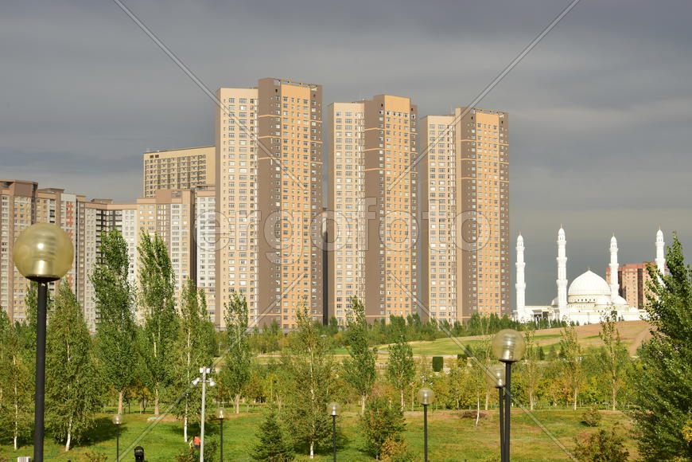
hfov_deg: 24.6
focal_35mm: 82
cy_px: 231
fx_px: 1586
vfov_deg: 16.6
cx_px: 346
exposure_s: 1/320
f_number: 9
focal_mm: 55
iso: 100
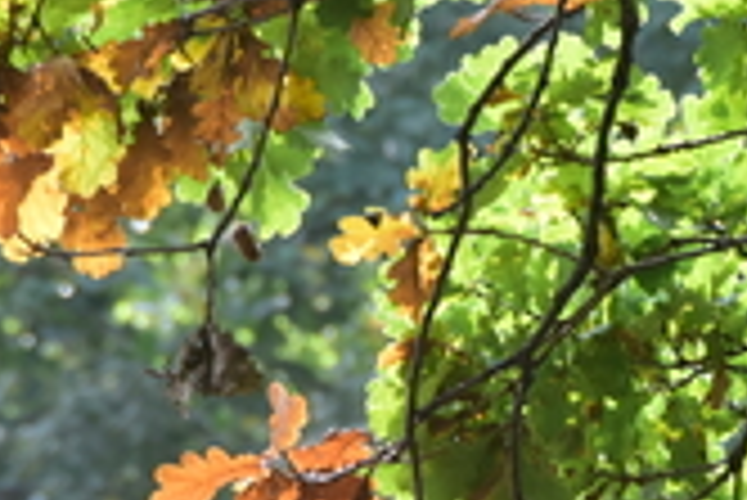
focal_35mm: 813
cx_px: 468
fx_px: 16884
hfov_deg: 2.5
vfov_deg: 1.7
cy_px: 189
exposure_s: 1/60
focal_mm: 150
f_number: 10
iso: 400
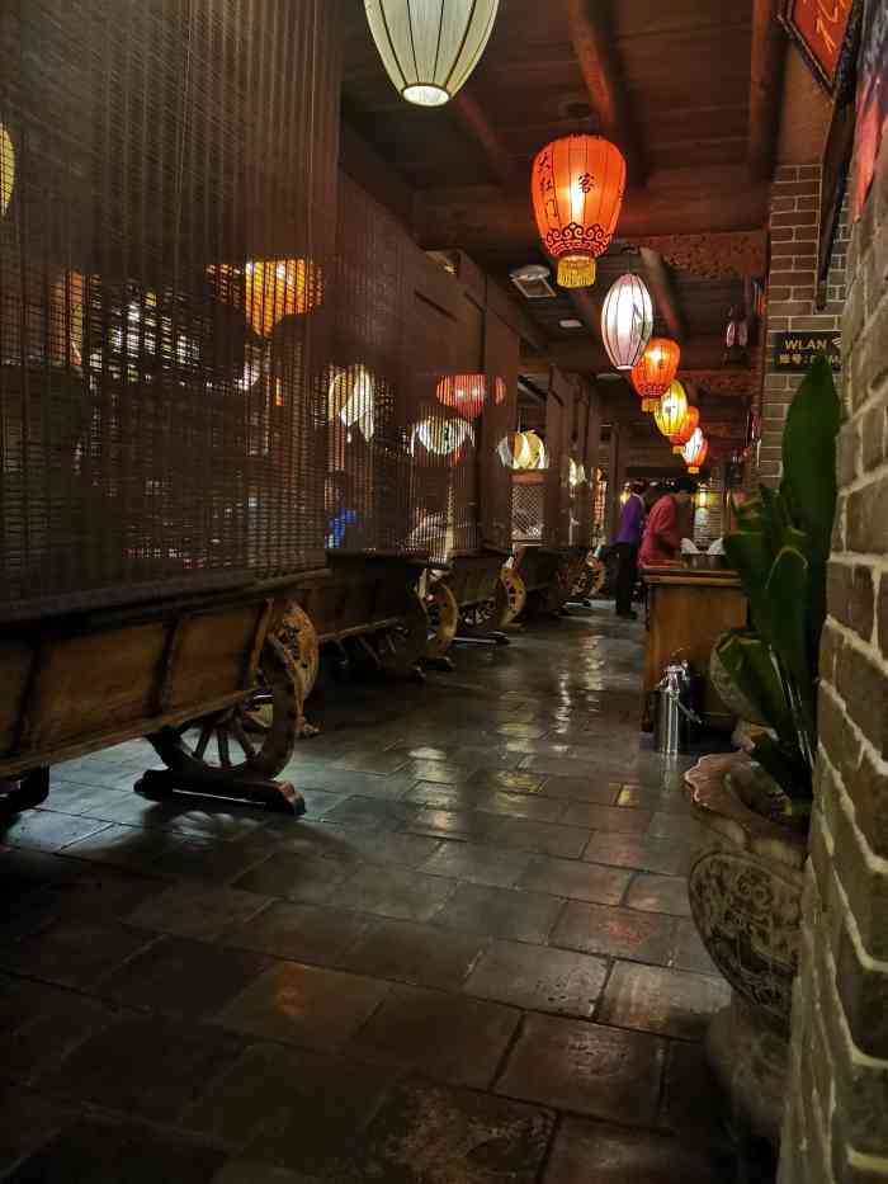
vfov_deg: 67.3
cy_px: 592
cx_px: 444
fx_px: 889
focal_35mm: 26
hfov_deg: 53.1
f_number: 1.4
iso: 800
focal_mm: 4.66
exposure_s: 1/50
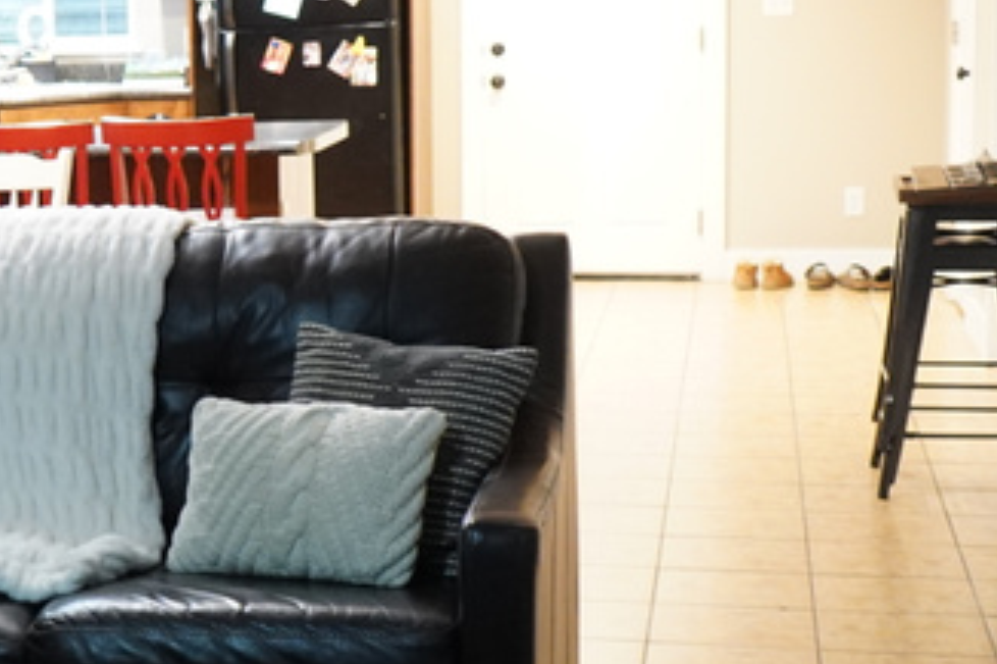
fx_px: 2436
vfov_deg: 15.5
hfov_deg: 21.8
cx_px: -128
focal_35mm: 88
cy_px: 326
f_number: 3.5
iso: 4000
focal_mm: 28
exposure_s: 1/40
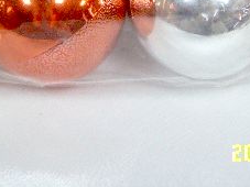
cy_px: -76
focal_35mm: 127
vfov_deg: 11.3
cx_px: 97
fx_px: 917
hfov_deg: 15.5
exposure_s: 1/45
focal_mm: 7.7
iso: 150
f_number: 3.7
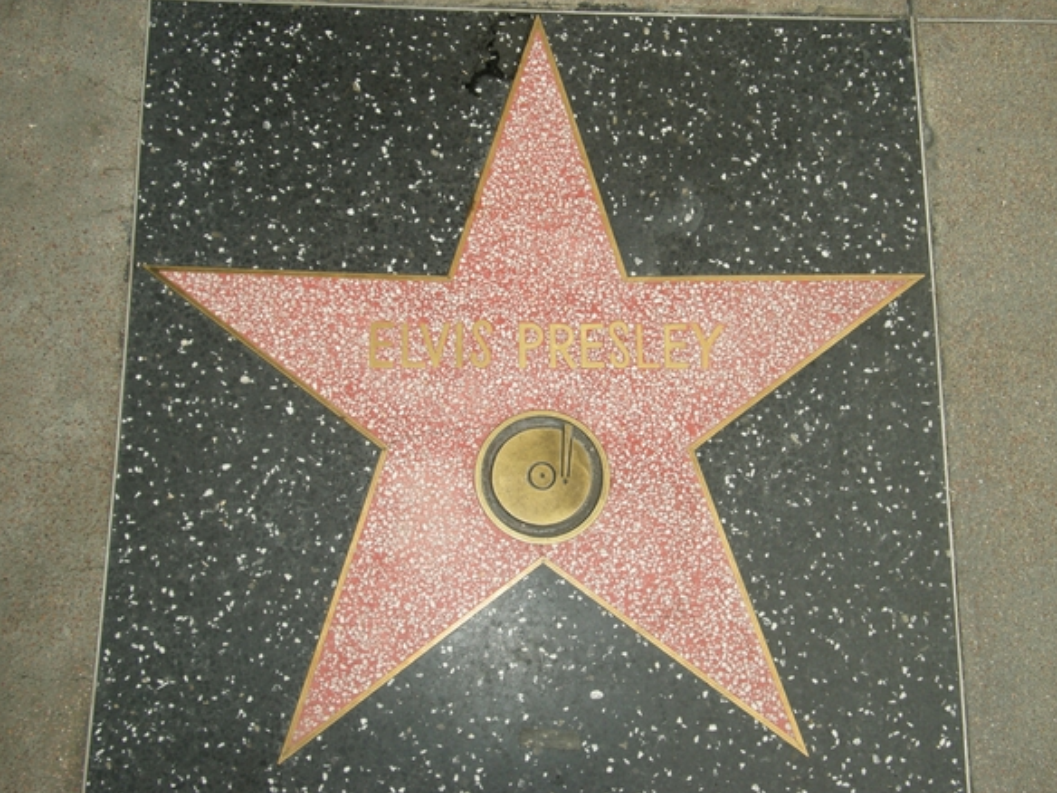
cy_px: 395
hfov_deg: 49.0
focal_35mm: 38
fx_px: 1160
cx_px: 534
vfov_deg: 37.7
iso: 64
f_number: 2.8
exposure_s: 1/518
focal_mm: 7.9
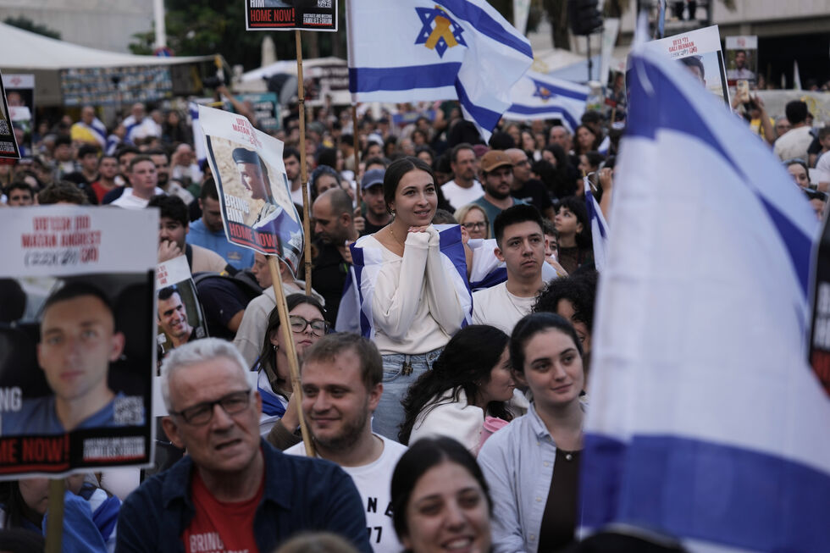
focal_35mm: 70
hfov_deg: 28.8
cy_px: 276
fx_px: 1614
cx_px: 415
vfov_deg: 19.4
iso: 320
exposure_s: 1/800
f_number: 2.8
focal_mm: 70
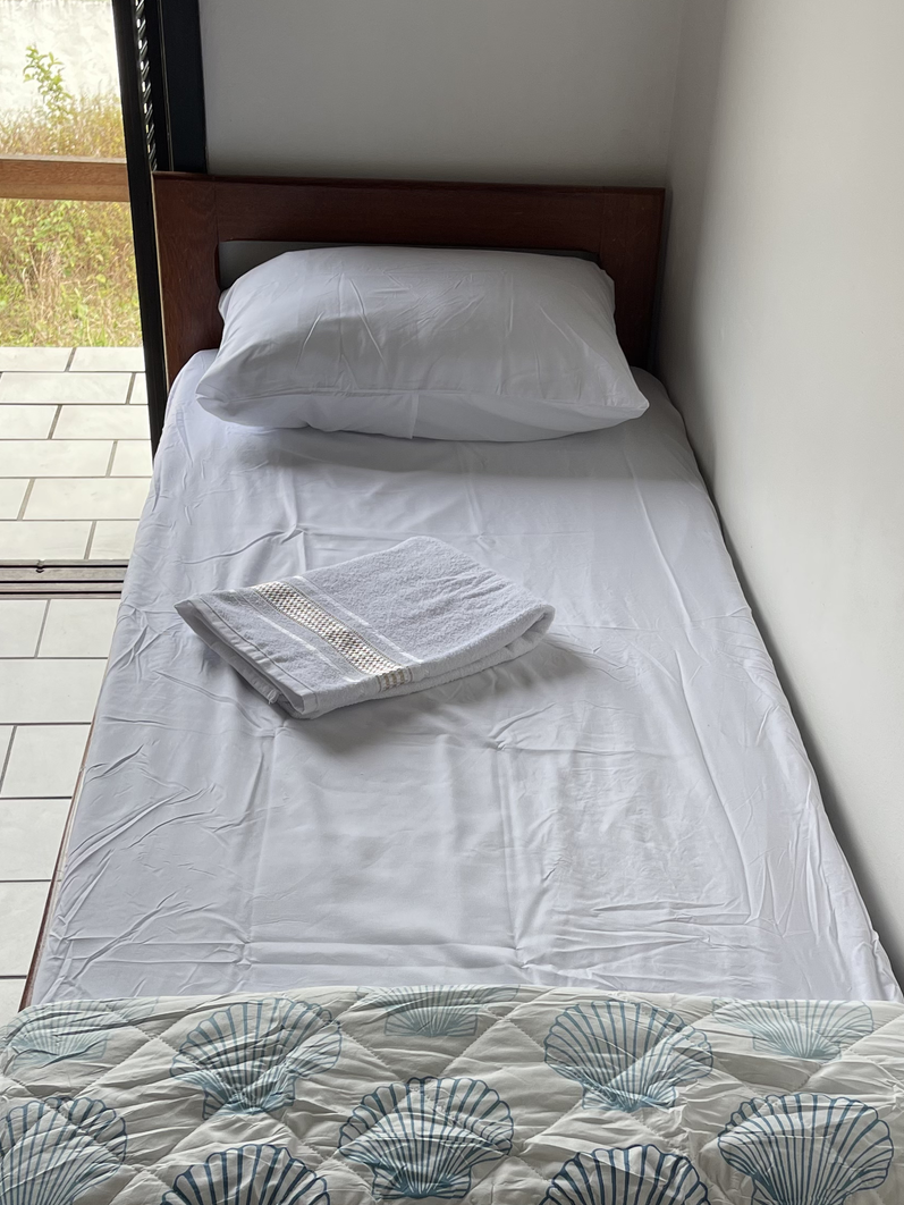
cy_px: 832
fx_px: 1636
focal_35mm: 47
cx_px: 483
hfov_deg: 30.9
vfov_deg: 39.8
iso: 50
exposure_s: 1/438
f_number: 1.6
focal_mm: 5.1
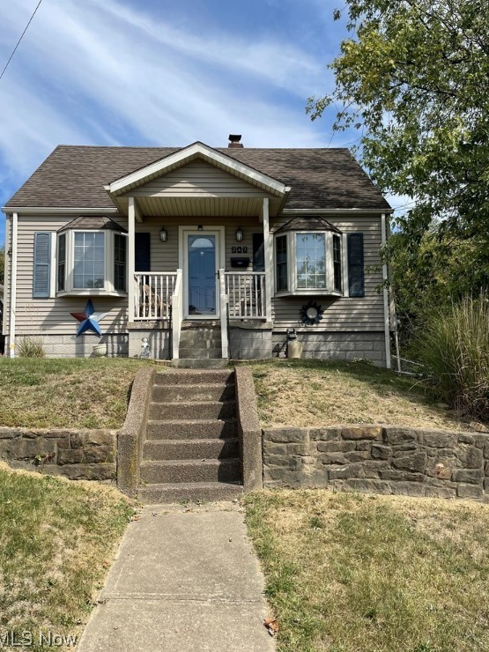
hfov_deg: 51.4
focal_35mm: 27
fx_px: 509
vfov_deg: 65.3
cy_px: 320
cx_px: 243
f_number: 1.6
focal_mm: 4.2
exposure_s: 1/3205
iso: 32
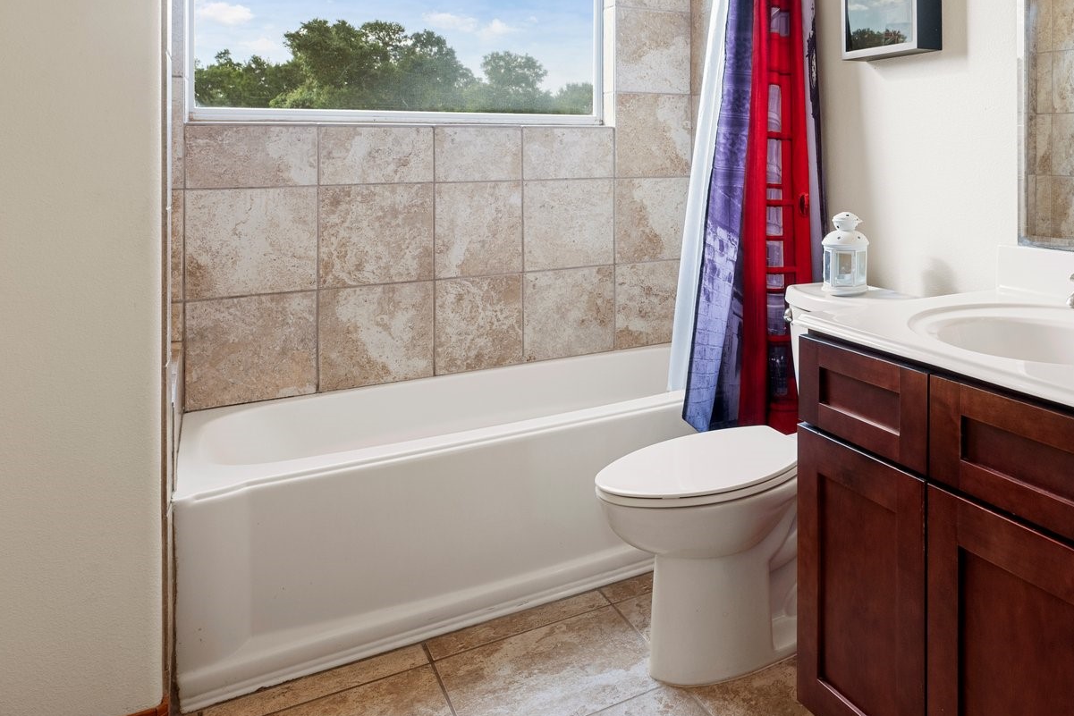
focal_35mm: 29
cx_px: 909
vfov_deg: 42.8
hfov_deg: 57.2
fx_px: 865
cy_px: 137
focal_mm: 17
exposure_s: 1/30
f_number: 7.1
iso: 320
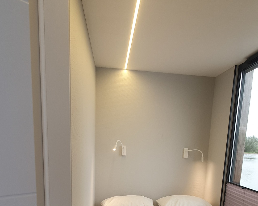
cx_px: 143
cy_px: 184
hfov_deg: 60.3
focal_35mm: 29
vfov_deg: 45.5
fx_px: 221
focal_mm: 1.8
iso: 64
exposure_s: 1/50
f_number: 2.2
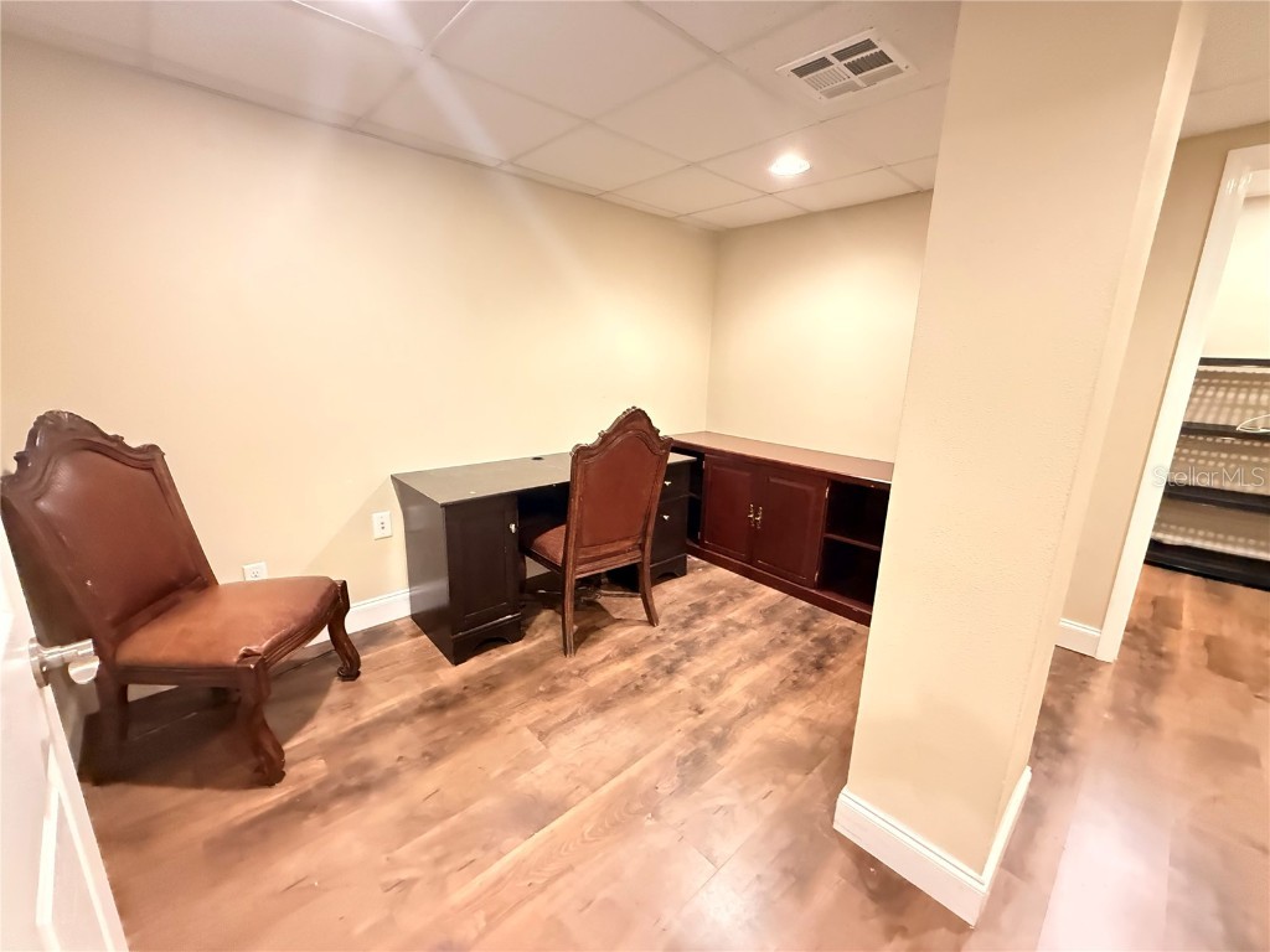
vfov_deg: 85.7
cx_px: 635
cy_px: 476
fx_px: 514
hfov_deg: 102.1
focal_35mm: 14
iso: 1250
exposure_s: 1/30
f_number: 2.2
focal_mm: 2.22
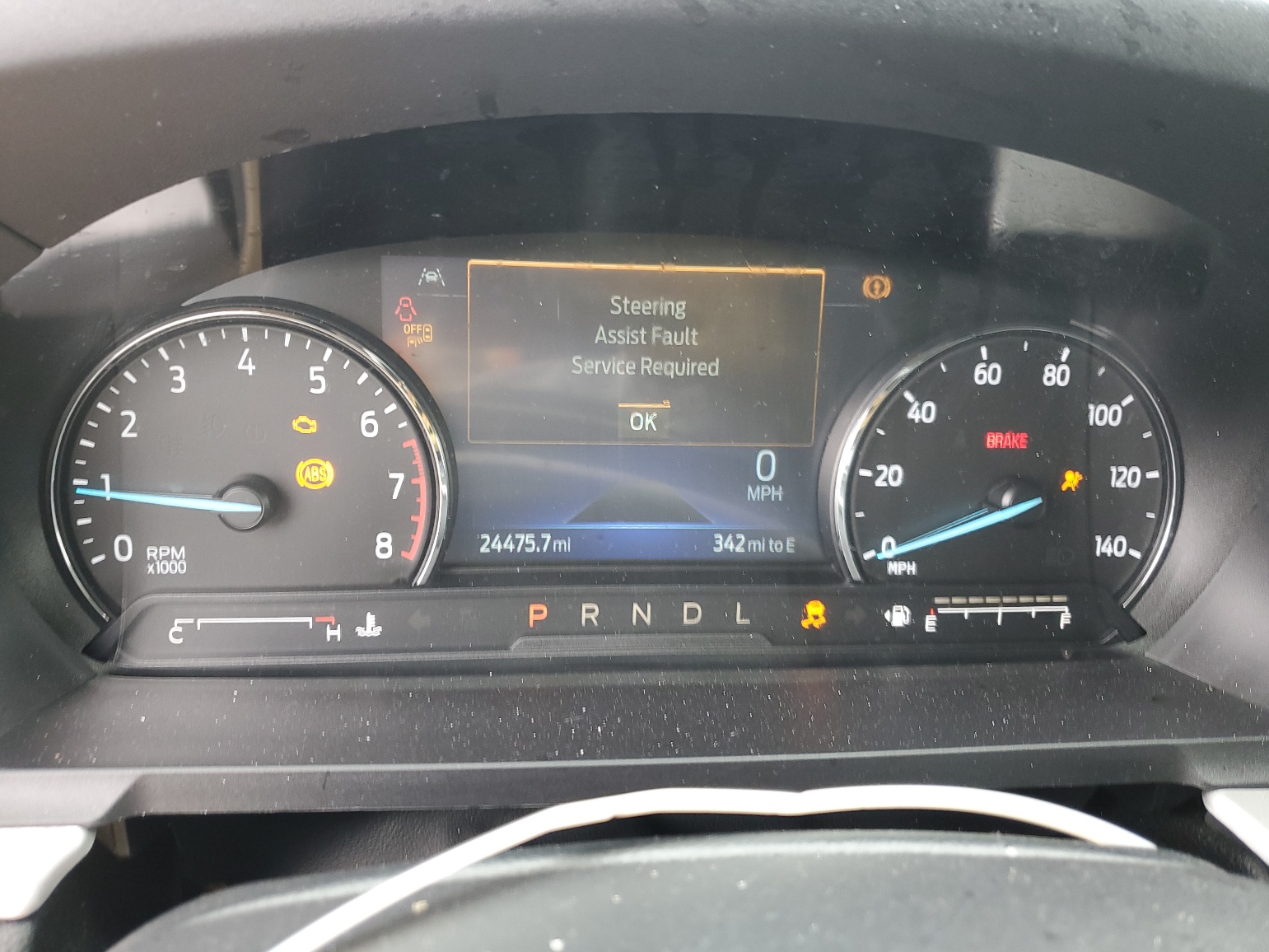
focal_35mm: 27
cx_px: 612
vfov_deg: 51.4
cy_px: 466
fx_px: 990
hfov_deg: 65.3
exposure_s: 1/60.2
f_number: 1.5
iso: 66
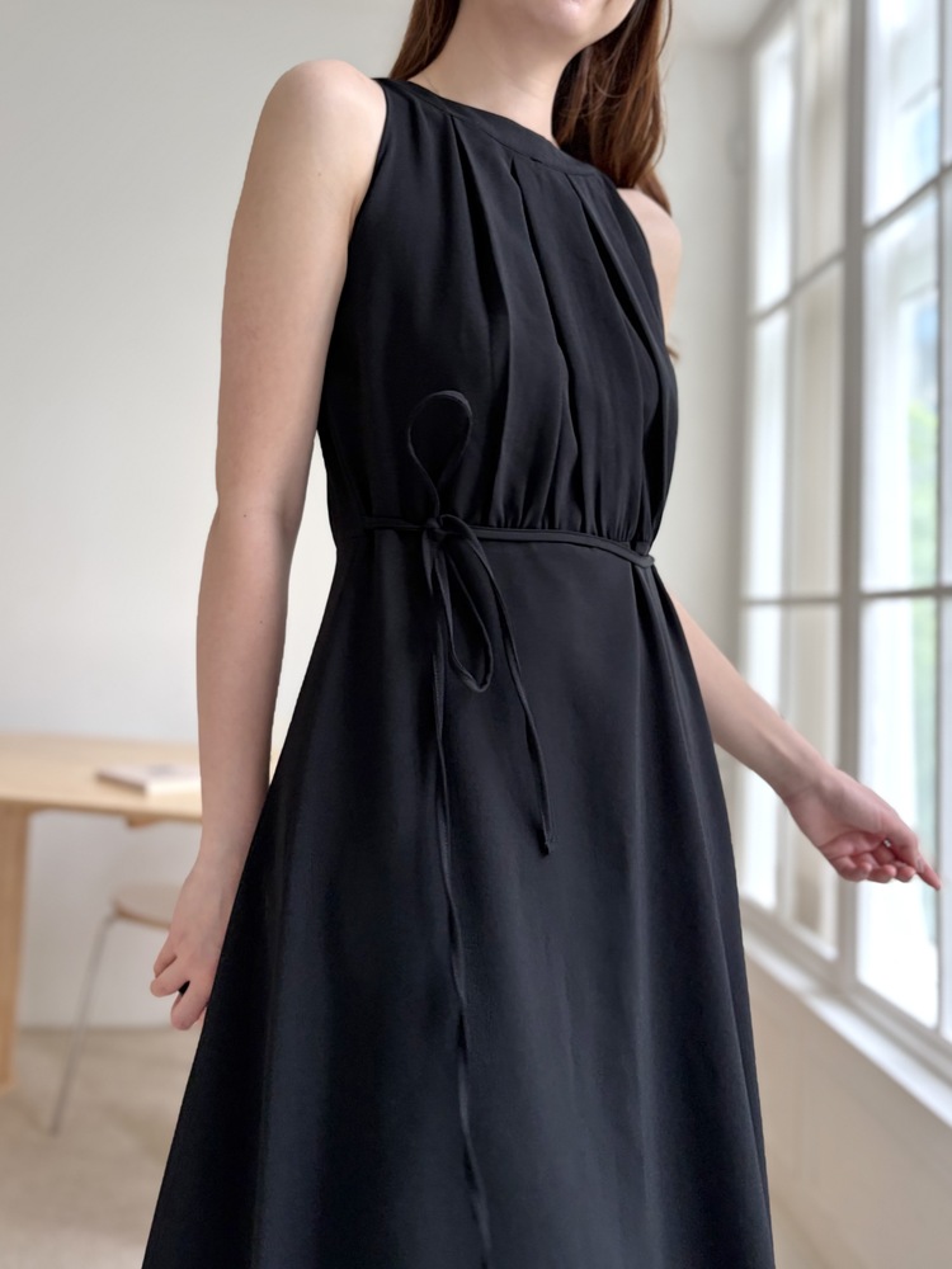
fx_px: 953
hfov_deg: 53.1
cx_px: 476
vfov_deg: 67.3
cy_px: 634
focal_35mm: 26
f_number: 1.6
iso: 125
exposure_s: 1/122
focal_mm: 5.96
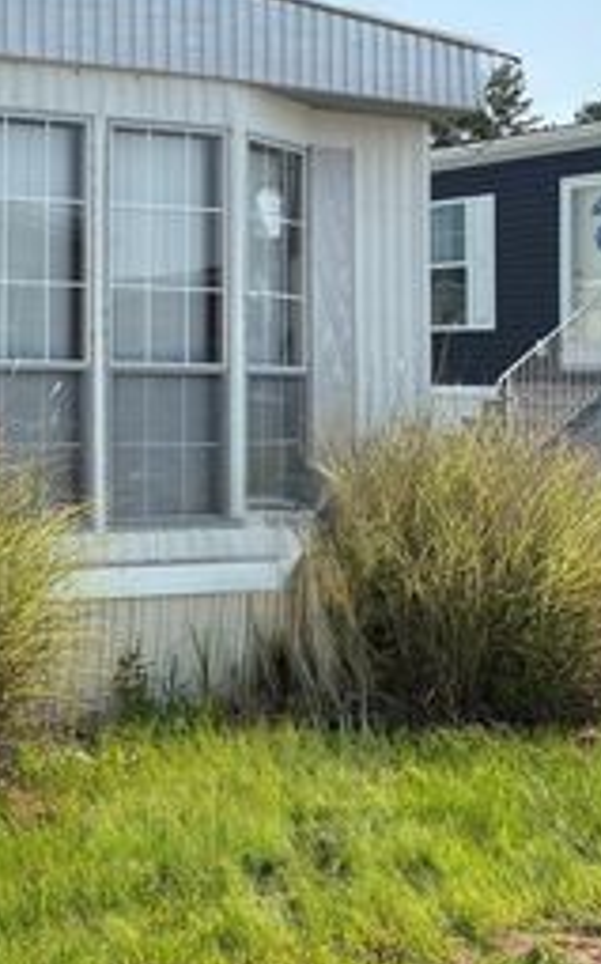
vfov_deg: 37.1
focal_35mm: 54
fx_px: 1418
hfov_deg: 21.8
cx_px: -155
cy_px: 304
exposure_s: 1/3623
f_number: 1.6
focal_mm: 5.96
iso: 50
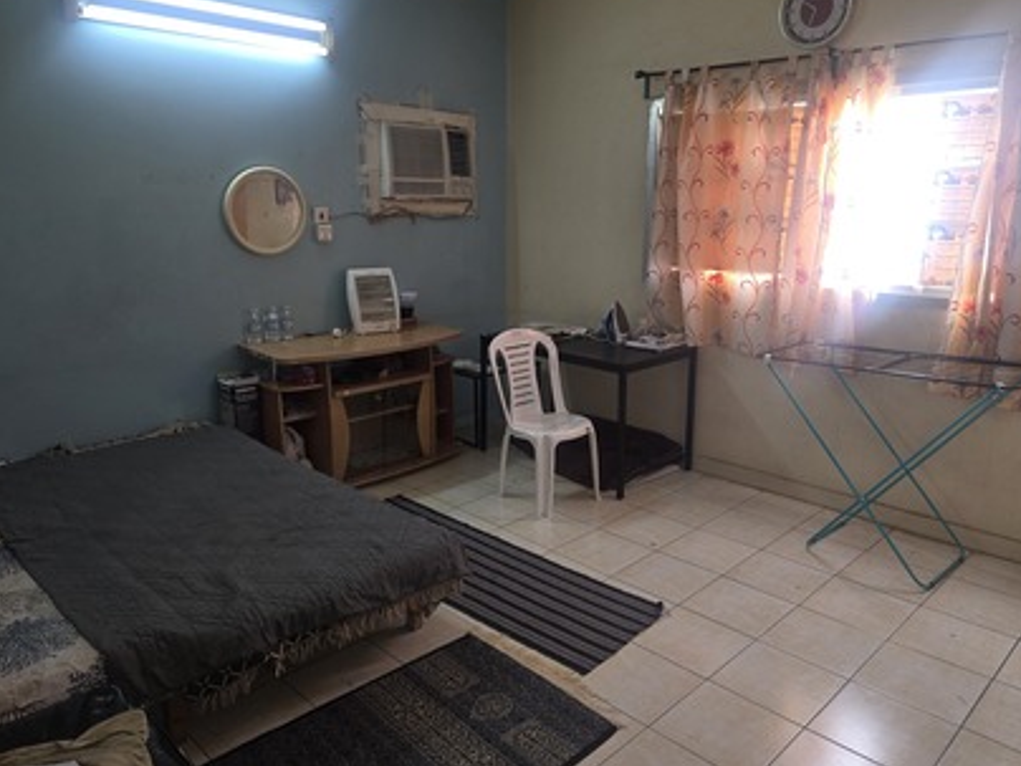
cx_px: 512
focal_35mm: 26
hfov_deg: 67.3
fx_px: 767
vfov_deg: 53.0
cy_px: 355
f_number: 1.7
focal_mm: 6.3
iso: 100
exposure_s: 1/60
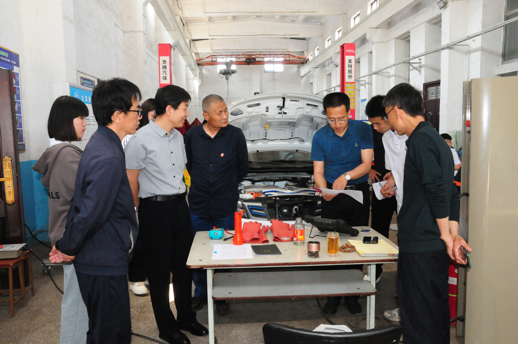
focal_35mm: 30
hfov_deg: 62.0
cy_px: 172
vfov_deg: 43.5
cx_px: 259
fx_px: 431
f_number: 9
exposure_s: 1/60
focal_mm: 20
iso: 3200
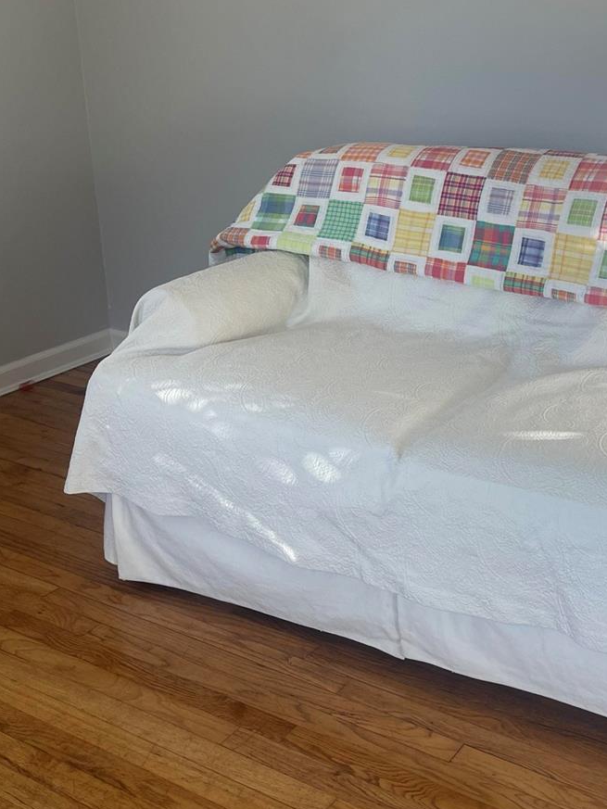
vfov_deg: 42.9
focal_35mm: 44
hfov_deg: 32.4
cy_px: 354
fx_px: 1028
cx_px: 440
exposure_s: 1/121
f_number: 1.6
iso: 40
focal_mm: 5.1
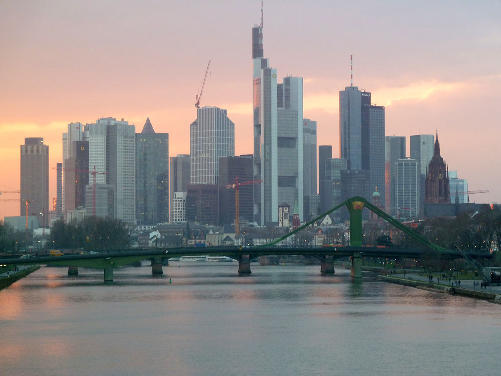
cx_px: 250
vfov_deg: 10.8
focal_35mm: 137
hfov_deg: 14.4
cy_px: 188
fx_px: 1983
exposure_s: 1/50
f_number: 4.5
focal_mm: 22.5
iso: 200
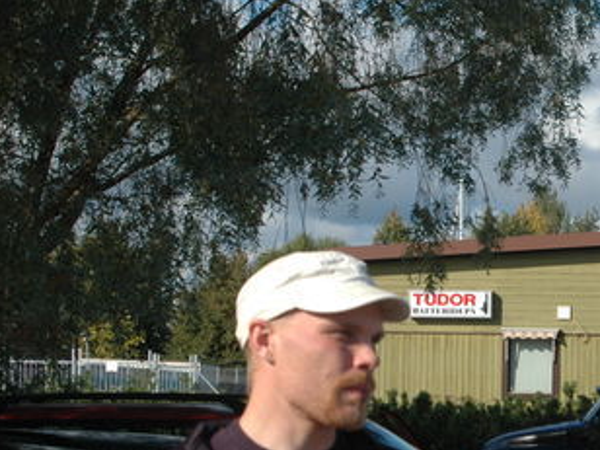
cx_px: 584
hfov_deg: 13.0
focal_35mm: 150
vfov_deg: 9.9
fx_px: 2600
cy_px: 304
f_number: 10
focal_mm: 50
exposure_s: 1/400
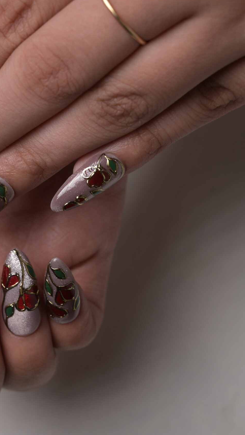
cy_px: 217
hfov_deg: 10.8
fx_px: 1282
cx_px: -10
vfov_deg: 19.3
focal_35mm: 111
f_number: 9
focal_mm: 70
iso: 160
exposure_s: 1/160
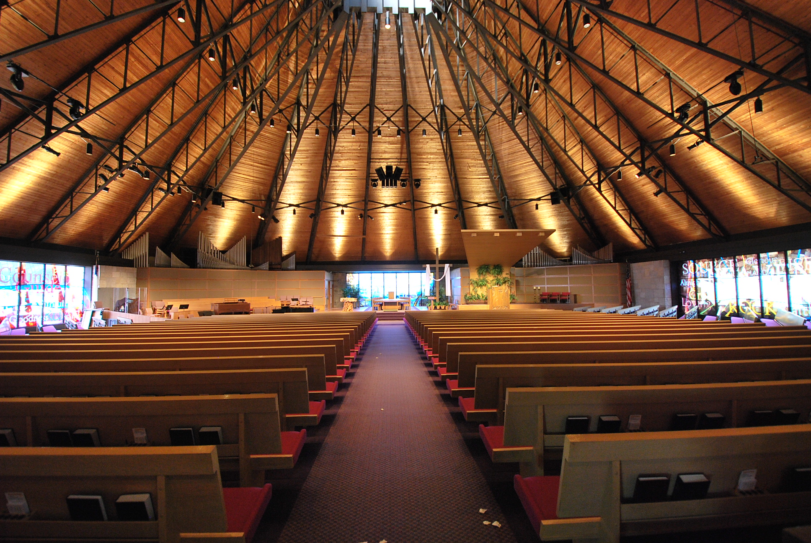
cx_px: 406
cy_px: 272
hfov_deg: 100.3
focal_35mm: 15
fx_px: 338
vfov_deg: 77.5
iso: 400
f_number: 3.5
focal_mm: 10
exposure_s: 1/25
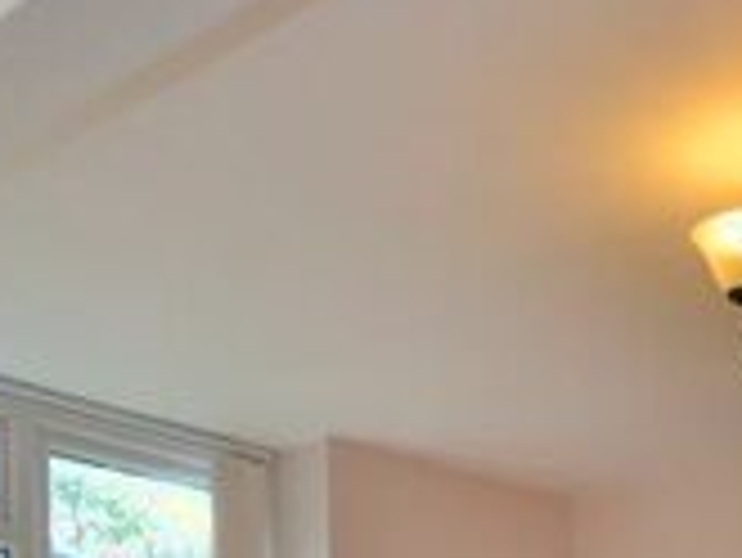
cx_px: 652
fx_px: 1308
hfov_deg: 30.4
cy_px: 932
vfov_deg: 19.5
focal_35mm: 61
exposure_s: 1/40
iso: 100
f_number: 3.5
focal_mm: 10
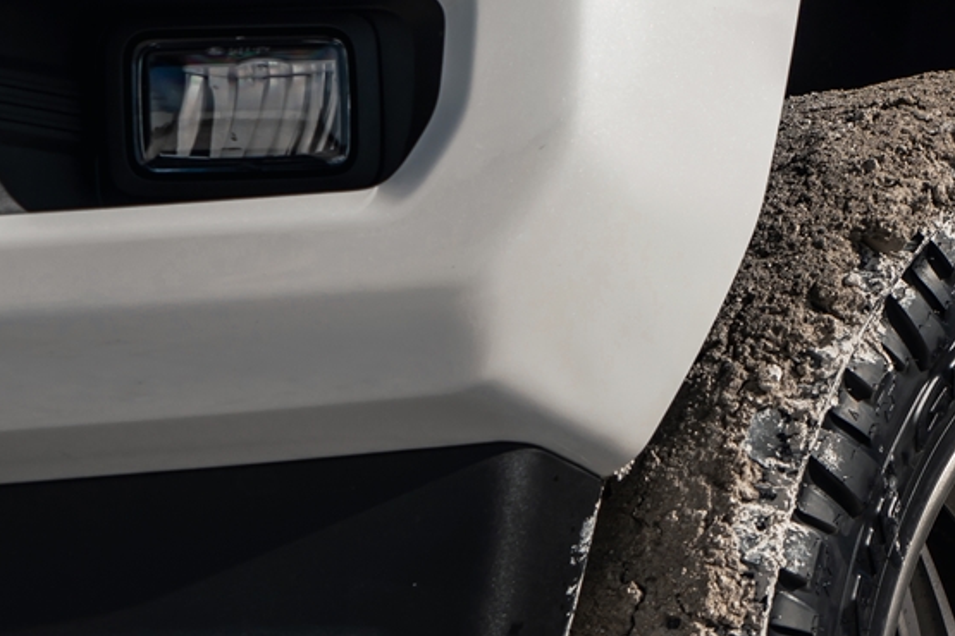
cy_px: 629
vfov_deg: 5.7
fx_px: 6419
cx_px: 1189
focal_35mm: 242
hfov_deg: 8.4
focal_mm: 70
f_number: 5.6
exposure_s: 1/500
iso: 100
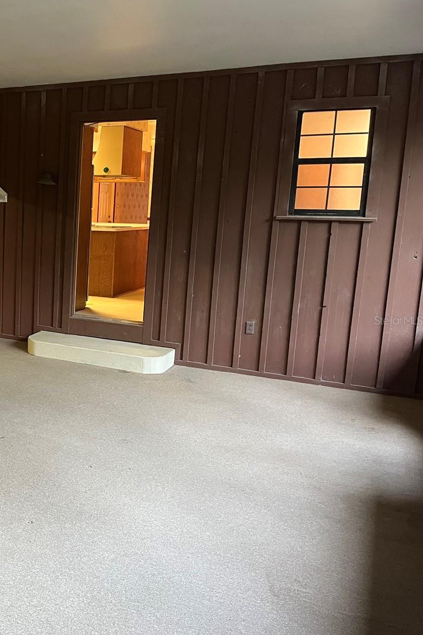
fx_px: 652
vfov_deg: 51.9
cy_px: 320
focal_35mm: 37
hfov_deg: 32.8
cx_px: -9
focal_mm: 5.1
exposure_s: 1/40
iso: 400
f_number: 1.6
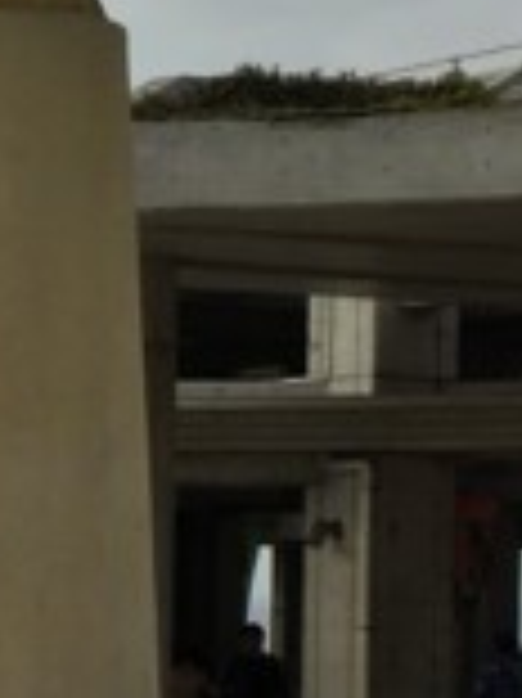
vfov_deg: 13.1
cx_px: -572
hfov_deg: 9.2
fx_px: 3020
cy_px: 531
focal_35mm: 150
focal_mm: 4.15
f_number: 2.2
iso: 32
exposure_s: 1/2639
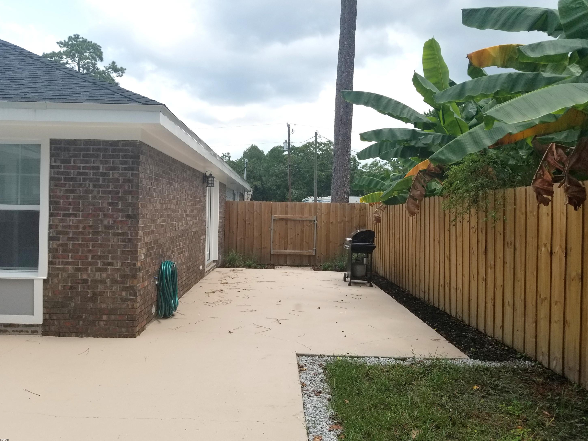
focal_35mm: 27
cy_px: 225
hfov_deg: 65.3
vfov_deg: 51.4
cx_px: 298
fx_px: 459
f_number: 1.7
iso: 50
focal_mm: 4.25
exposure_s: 1/1844
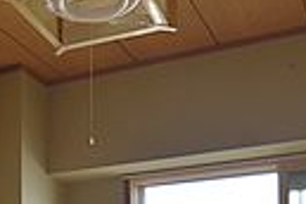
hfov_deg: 28.2
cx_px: 57
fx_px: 595
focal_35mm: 70
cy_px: 307
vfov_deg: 17.5
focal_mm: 12
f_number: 5.6
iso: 400
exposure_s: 1/125
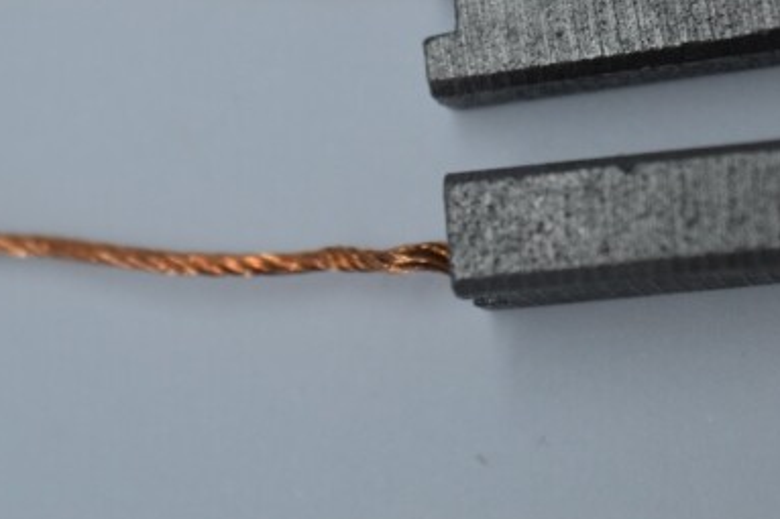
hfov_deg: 13.2
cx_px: 253
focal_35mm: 155
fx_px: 3355
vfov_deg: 8.8
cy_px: 60
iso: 320
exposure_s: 1/125
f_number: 5.6
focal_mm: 55
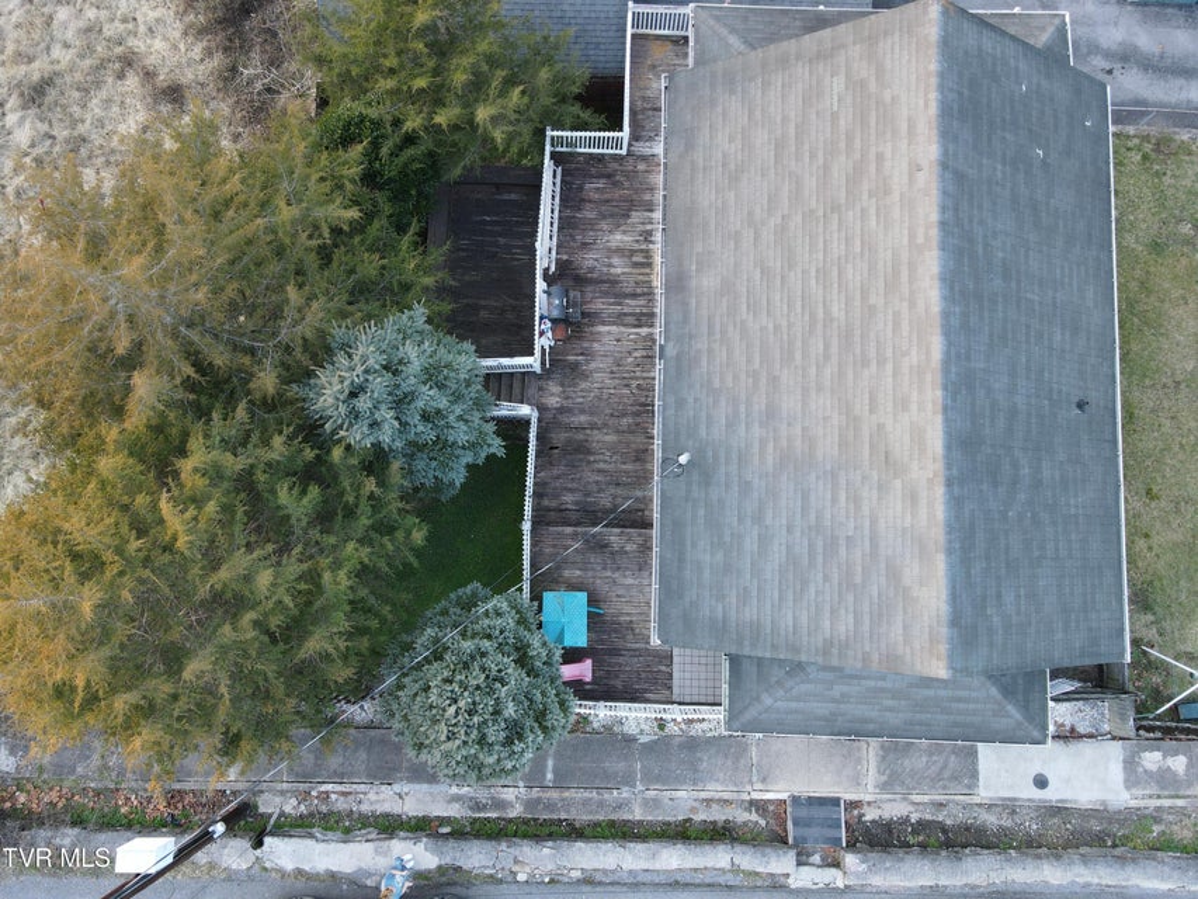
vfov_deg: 56.8
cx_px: 599
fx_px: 831
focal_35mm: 24
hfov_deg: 71.6
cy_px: 450
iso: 130
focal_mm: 4.5
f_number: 2.8
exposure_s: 1/15
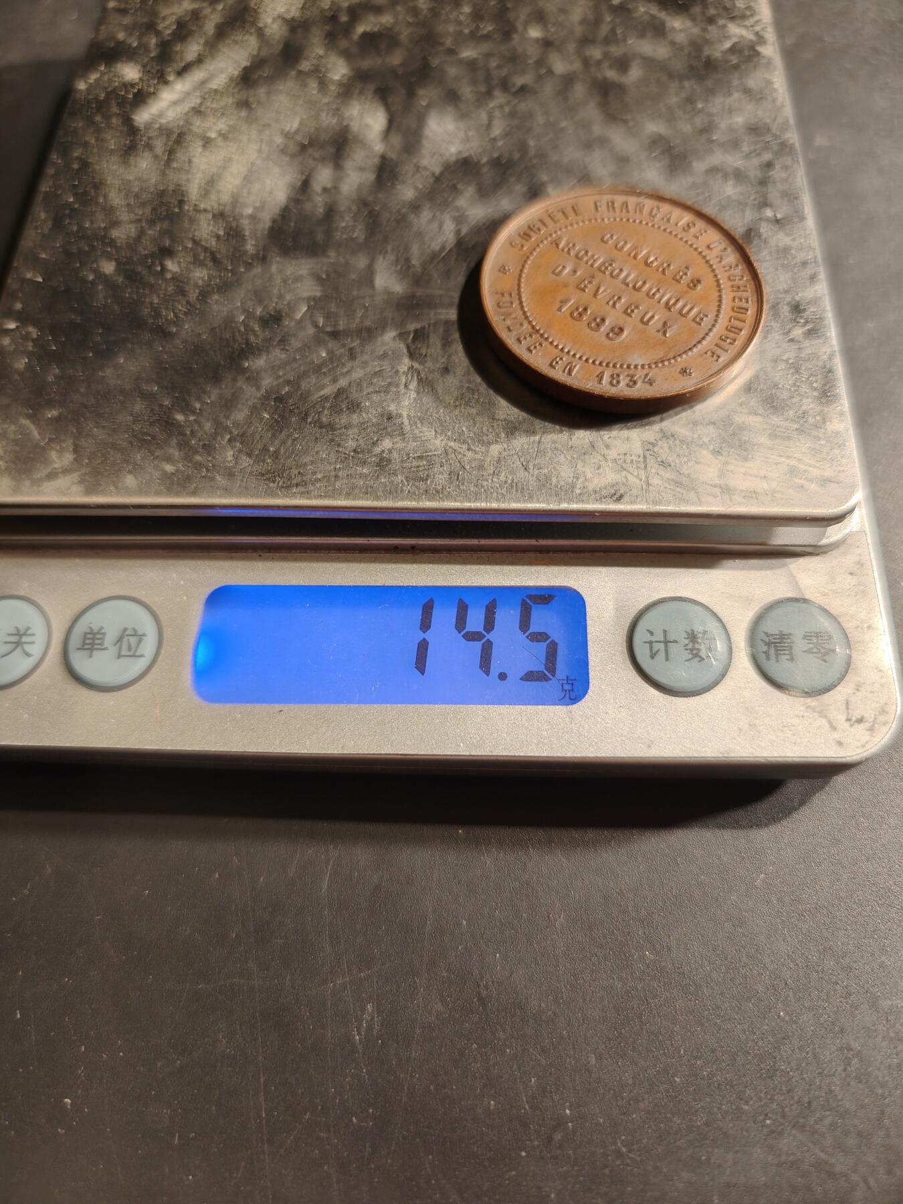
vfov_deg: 73.9
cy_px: 602
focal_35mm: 23
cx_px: 452
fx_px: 800
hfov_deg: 58.9
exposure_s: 1/189
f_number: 1.6
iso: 250
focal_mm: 6.06
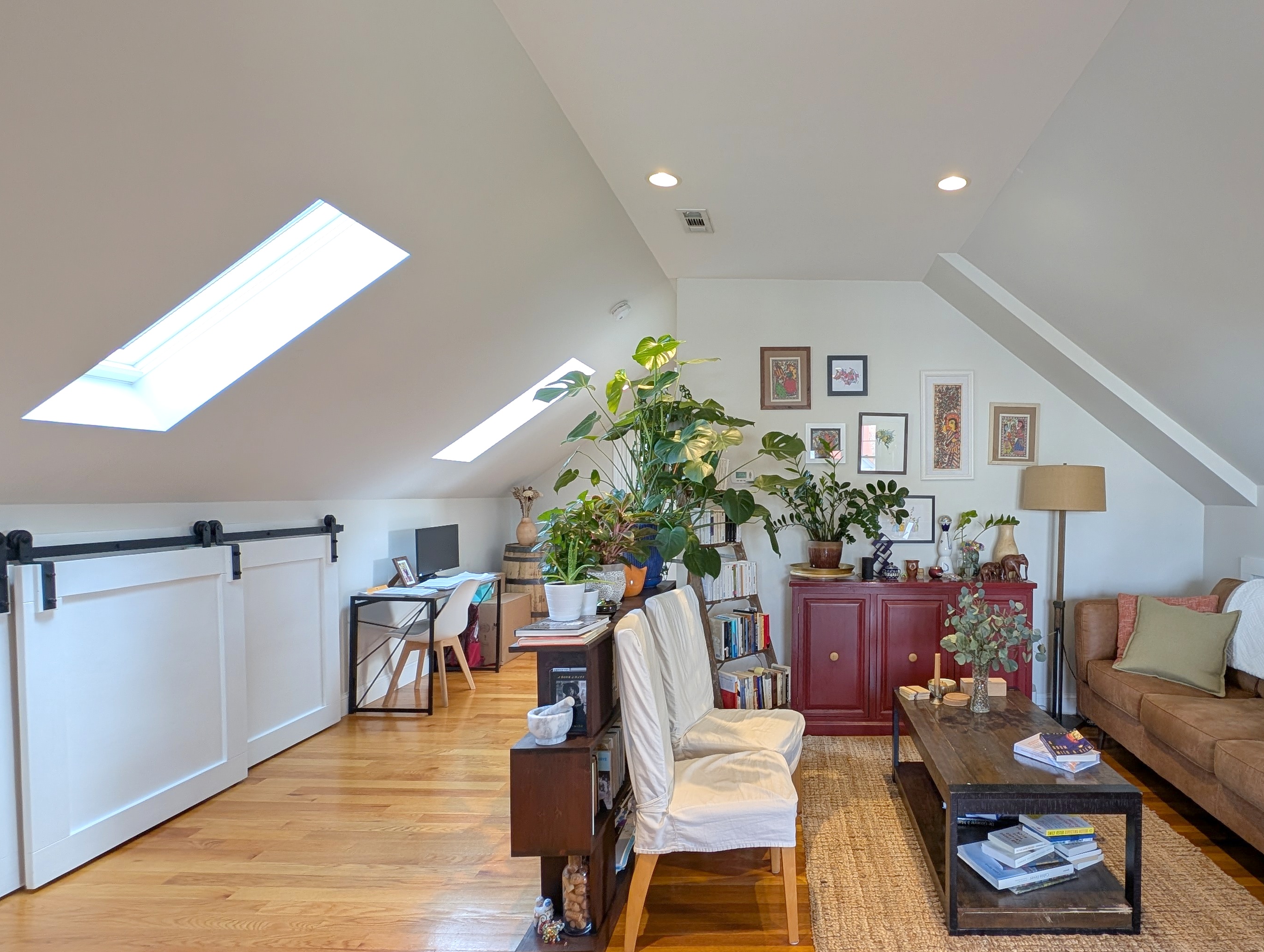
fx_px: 658
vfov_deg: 71.7
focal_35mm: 18
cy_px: 505
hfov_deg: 85.6
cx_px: 804
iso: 44
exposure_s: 1/30
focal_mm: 2.23
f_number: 1.95
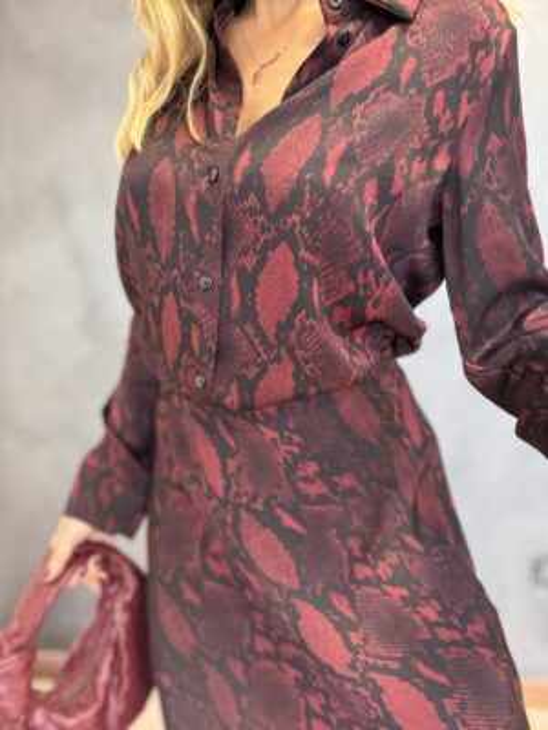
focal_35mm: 30
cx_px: 274
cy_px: 365
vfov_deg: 60.0
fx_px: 633
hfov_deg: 46.8
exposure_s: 1/25
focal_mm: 2.69
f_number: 1.9
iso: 320
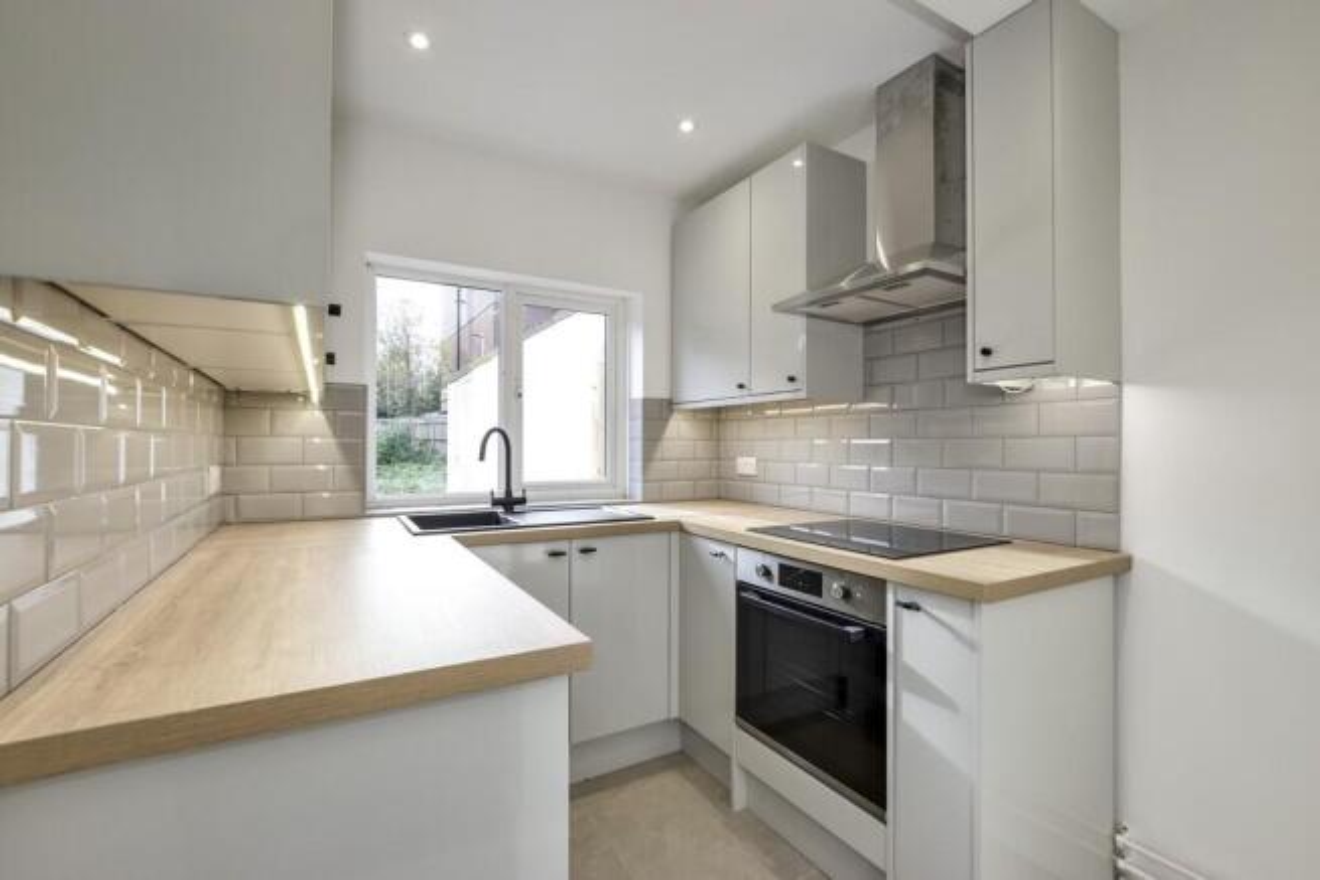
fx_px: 550
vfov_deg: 77.4
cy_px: 440
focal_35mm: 15
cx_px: 660
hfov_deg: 100.4
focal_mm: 10
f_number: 8
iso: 640
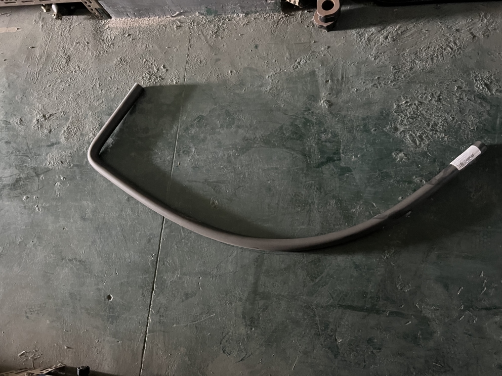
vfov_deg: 53.1
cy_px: 188
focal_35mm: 26
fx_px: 377
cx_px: 251
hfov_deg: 67.3
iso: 640
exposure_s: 1/25
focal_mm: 5.7
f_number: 1.5
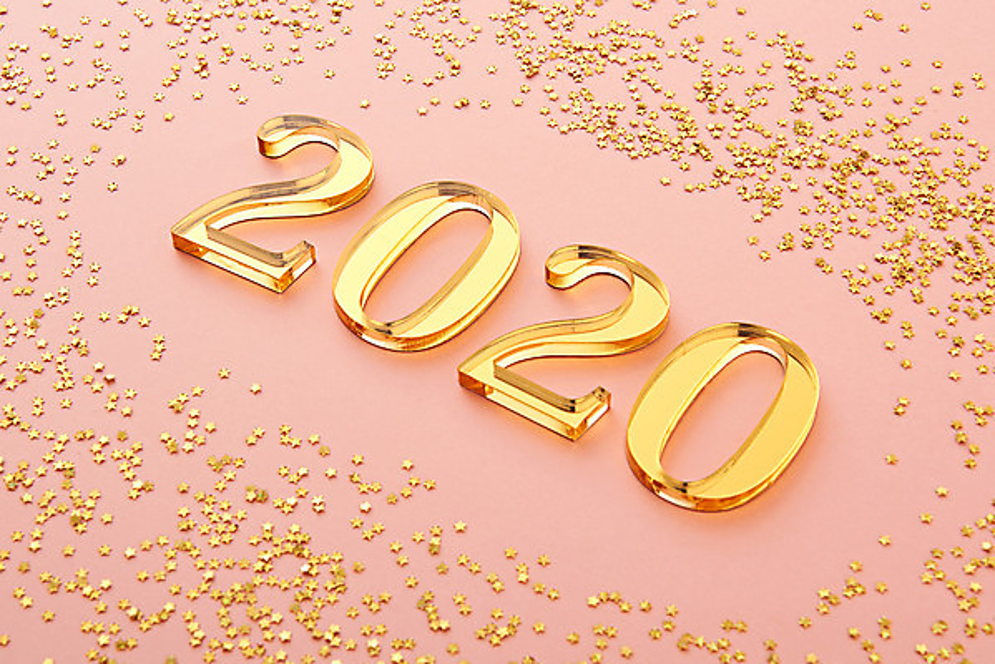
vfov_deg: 19.5
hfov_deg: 28.8
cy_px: 332
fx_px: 1936
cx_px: 498
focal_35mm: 70
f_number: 18
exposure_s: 1/125
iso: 100
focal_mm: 70
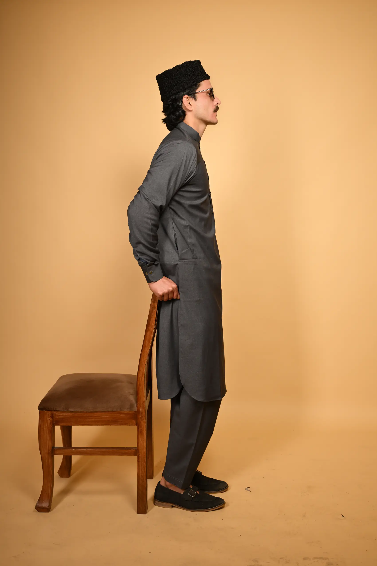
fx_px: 613
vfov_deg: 49.6
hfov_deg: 34.2
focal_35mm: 39
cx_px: 188
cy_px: 283
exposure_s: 1/200
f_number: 6.3
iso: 160
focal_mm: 39
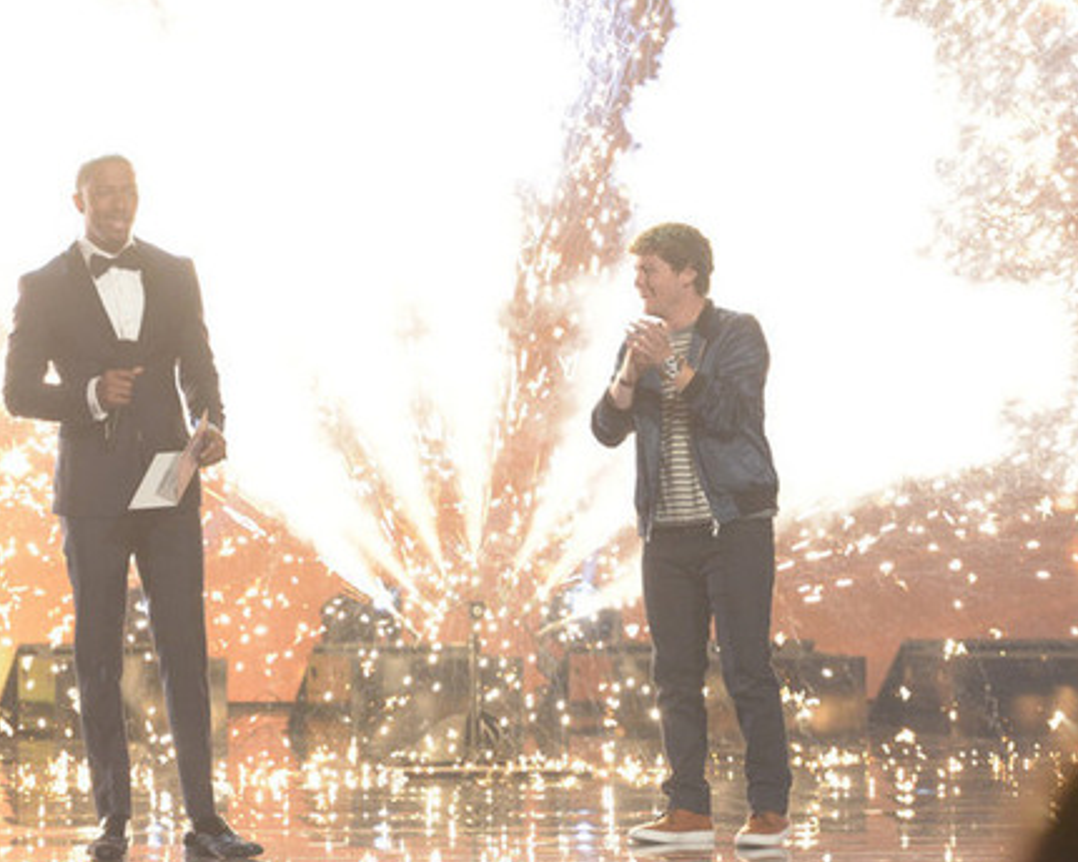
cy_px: 365
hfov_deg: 6.5
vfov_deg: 5.2
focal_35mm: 298
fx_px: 9508
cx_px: 113
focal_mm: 175
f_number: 5
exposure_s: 1/160
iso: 3200
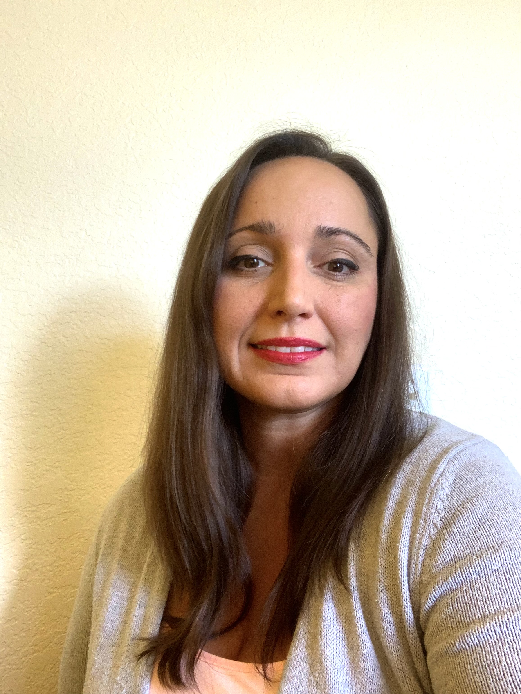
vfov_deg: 56.8
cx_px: 260
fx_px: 642
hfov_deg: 44.2
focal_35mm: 32
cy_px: 347
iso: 125
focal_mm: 2.87
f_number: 2.2
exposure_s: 1/60
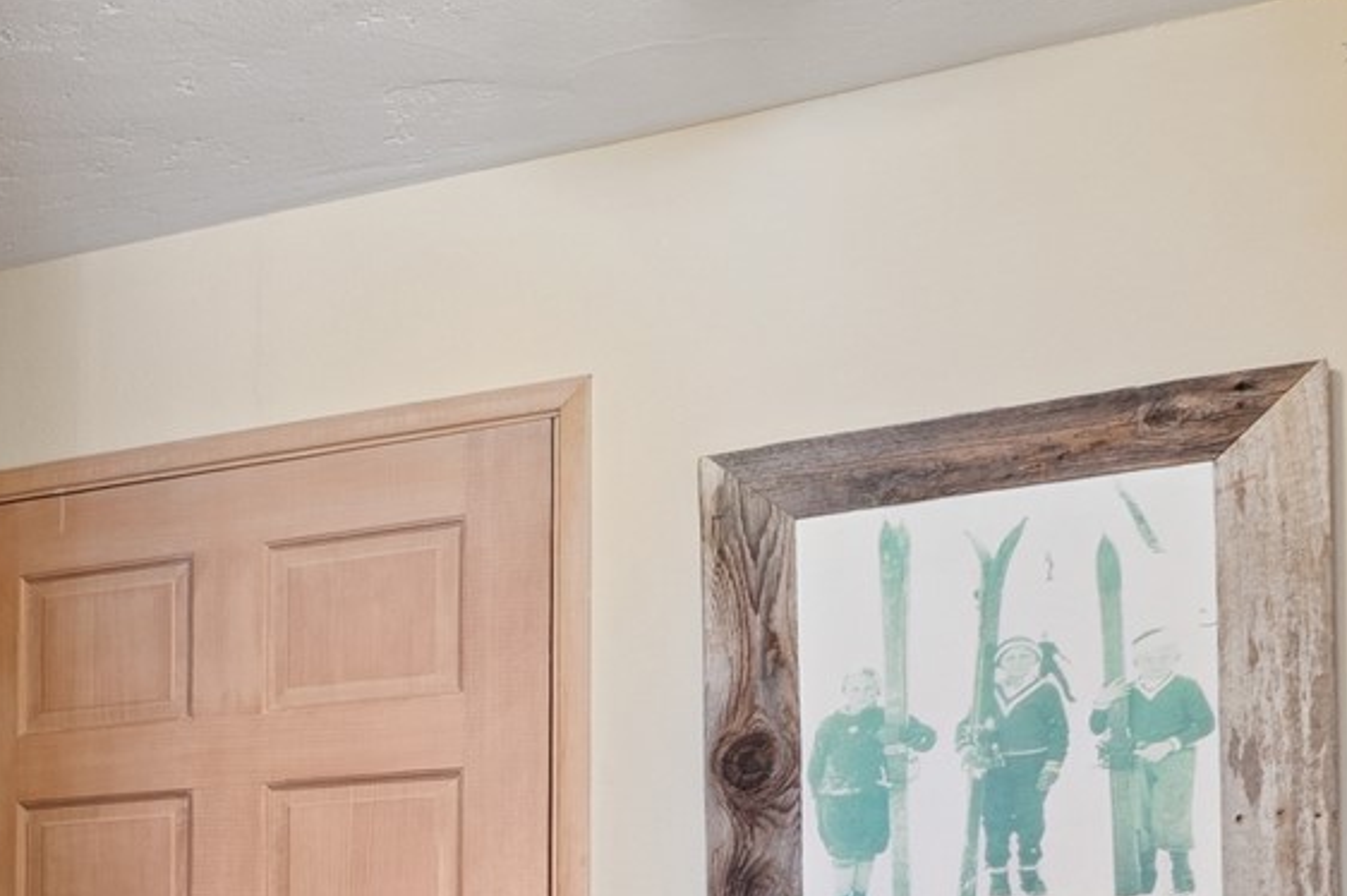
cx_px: -503
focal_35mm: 58
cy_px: 1104
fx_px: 2169
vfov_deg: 21.5
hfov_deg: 27.4
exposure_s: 1/1.25
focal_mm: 10
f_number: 6.3
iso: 100
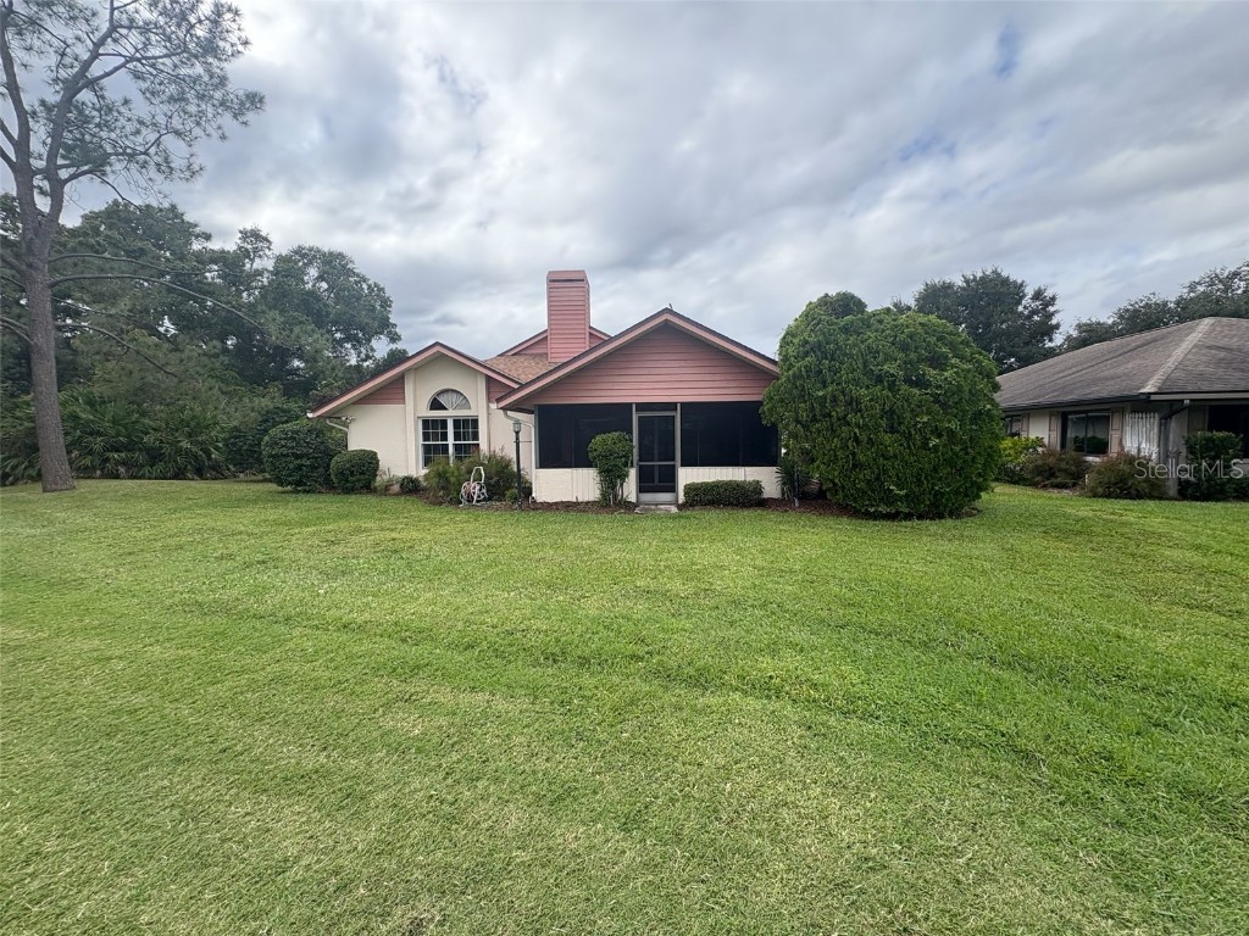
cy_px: 468
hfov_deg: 102.1
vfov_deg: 85.7
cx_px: 624
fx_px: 505
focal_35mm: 14
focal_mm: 2.22
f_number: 2.2
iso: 64
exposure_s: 1/840
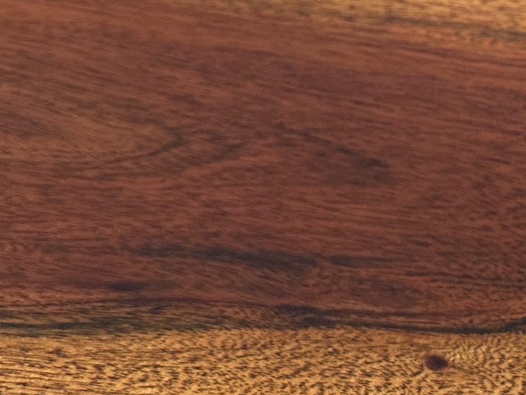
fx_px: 1505
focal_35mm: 99
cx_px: 788
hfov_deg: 17.8
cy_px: 30
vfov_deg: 14.8
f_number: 1.78
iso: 125
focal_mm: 6.86
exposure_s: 1/121
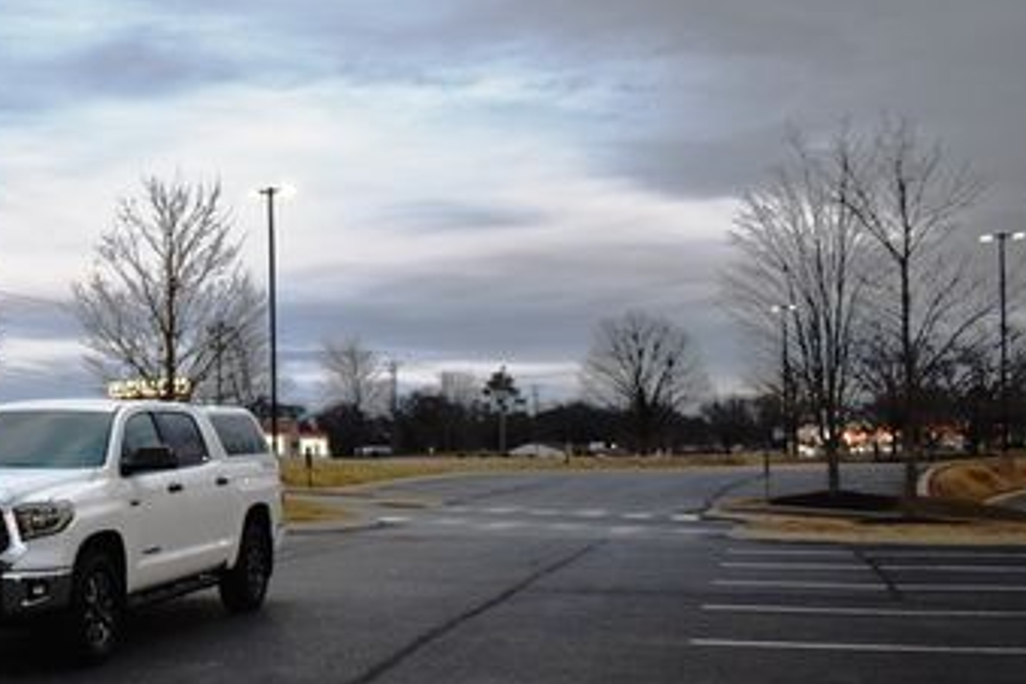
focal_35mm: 51
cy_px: 465
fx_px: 1453
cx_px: 103
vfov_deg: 26.3
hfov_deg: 36.5
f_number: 3.5
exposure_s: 1/250
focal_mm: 18
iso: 720
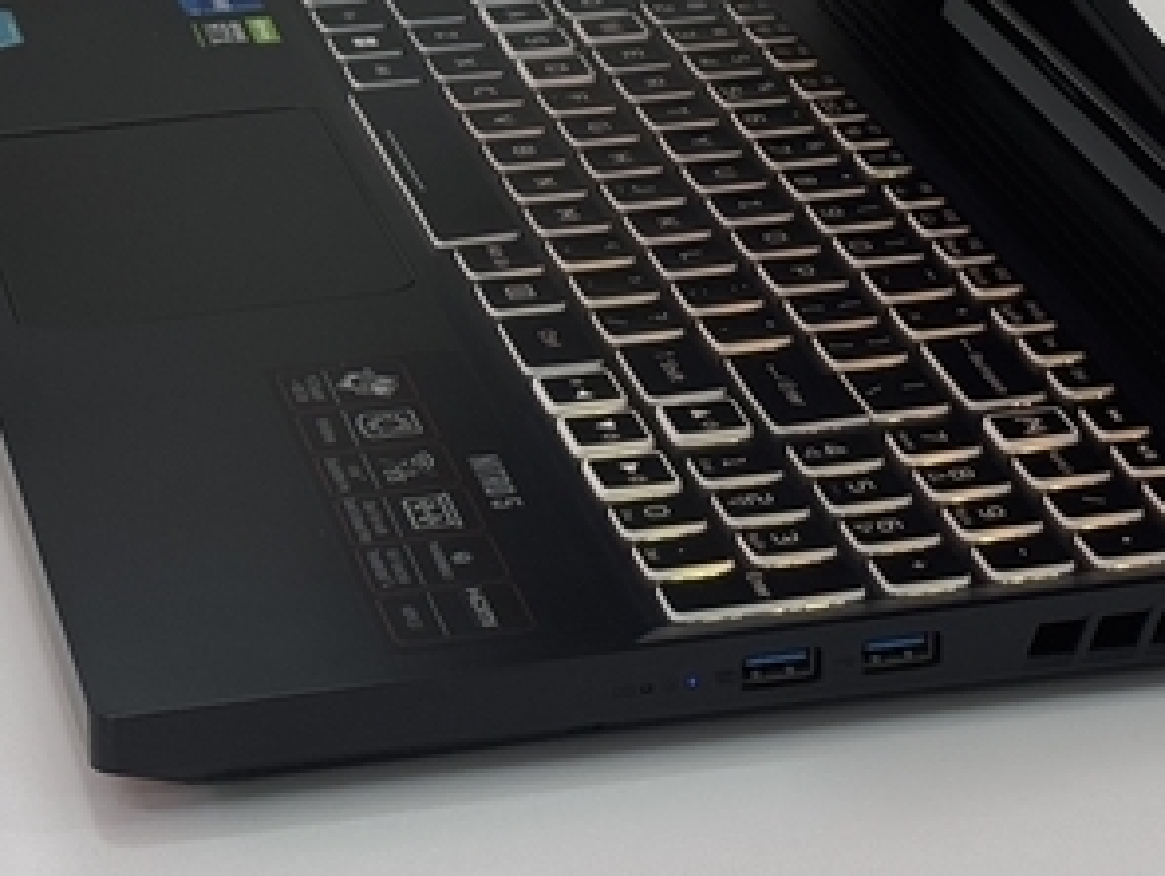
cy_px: 8
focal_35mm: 130
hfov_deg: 15.1
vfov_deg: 11.3
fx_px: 4380
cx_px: 746
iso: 64
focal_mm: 6.76
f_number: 1.78
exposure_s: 1/172
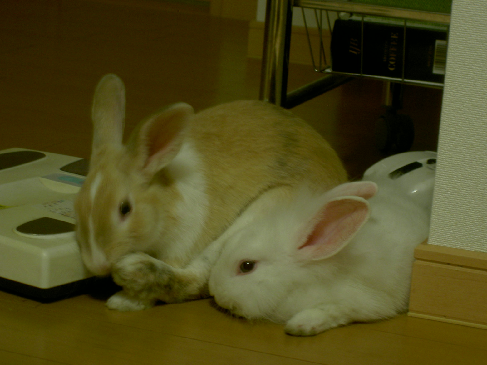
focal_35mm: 119
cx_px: 242
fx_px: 1674
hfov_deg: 16.6
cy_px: 187
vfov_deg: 12.5
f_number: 4.9
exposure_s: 1/8
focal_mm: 24
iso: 100
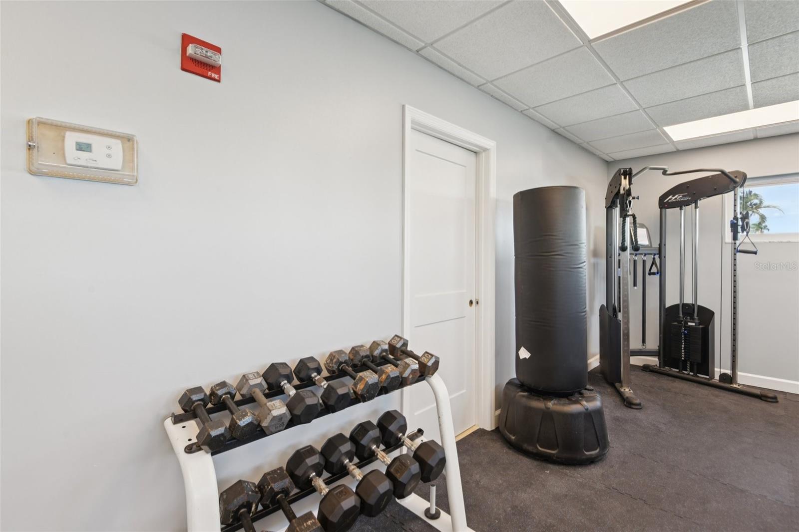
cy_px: 266
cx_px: 400
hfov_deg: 96.7
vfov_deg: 73.7
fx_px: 355
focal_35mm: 16
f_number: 8
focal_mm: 16
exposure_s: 1/30
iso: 400
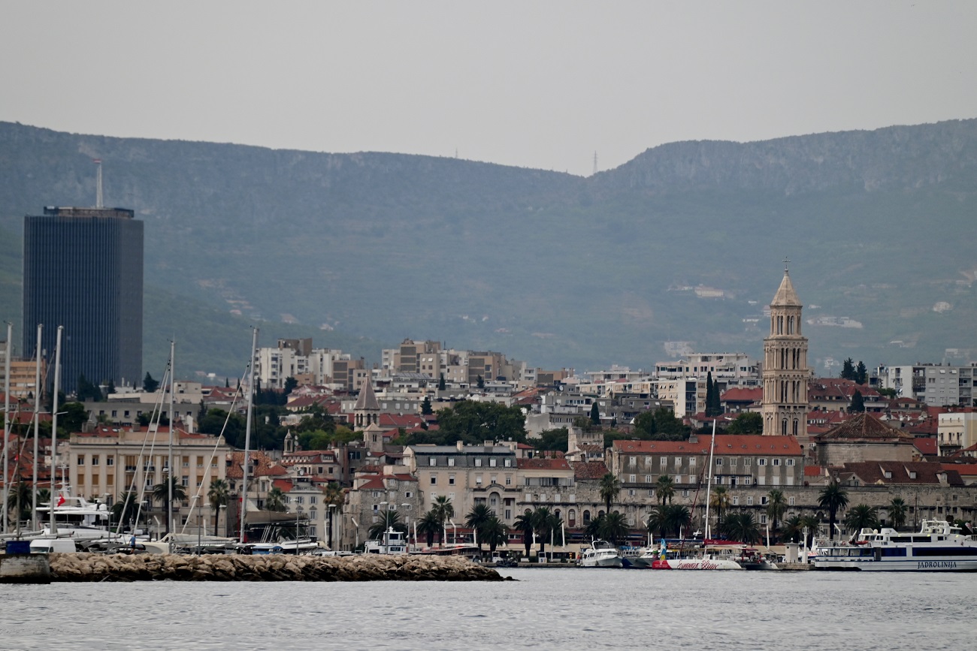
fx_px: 8142
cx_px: 488
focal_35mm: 300
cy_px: 326
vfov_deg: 4.6
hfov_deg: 6.9
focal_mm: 300
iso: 800
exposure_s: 1/500
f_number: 5.6
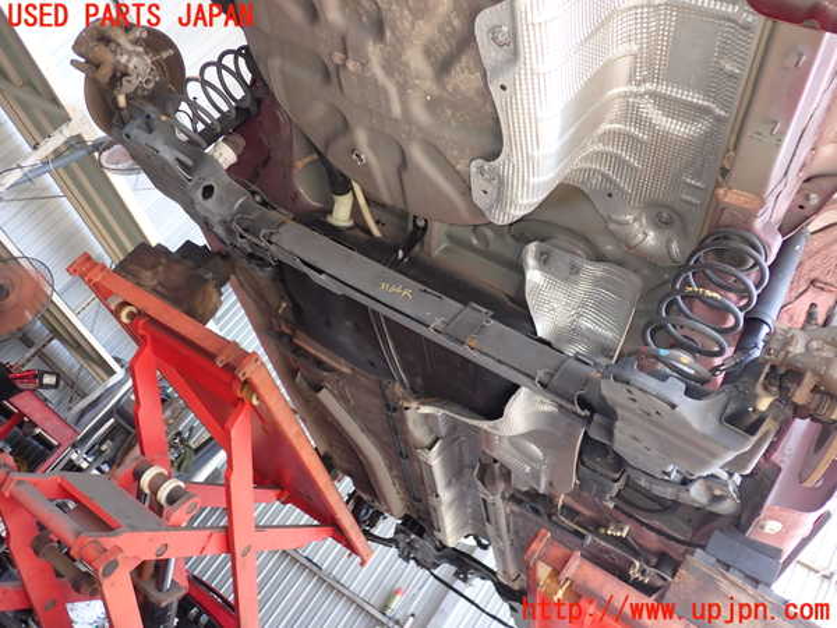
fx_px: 725
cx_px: 418
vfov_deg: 46.8
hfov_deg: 60.0
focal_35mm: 30
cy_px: 314
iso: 125
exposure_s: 1/60
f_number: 2.3
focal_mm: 5.4
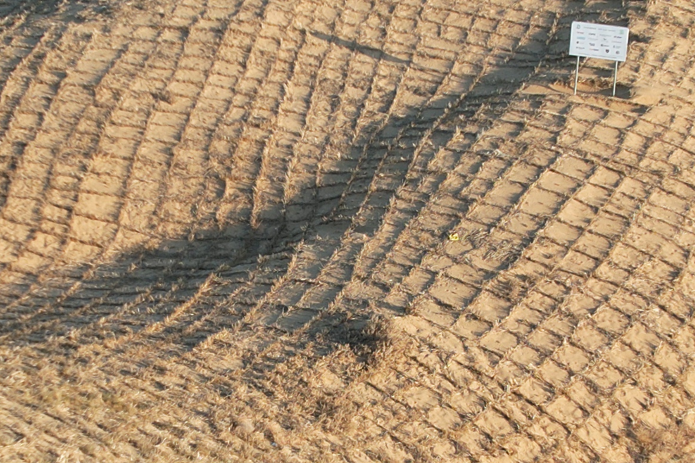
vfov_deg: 13.3
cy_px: 323
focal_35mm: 103
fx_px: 1988
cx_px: 315
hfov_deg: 19.8
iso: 100
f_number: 2.8
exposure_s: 1/725
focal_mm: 8.38
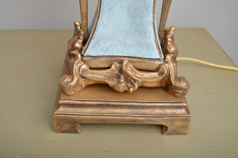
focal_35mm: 52
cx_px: 118
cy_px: 78
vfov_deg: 25.9
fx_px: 344
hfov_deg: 38.2
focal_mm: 34
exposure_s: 1/200
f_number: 4.5
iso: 200
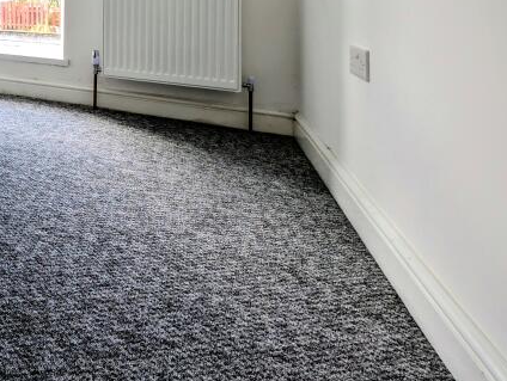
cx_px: -63
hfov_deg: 44.8
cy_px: -29
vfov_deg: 40.1
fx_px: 425
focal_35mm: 29
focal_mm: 2.23
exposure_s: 1/33.8
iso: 41
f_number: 1.95
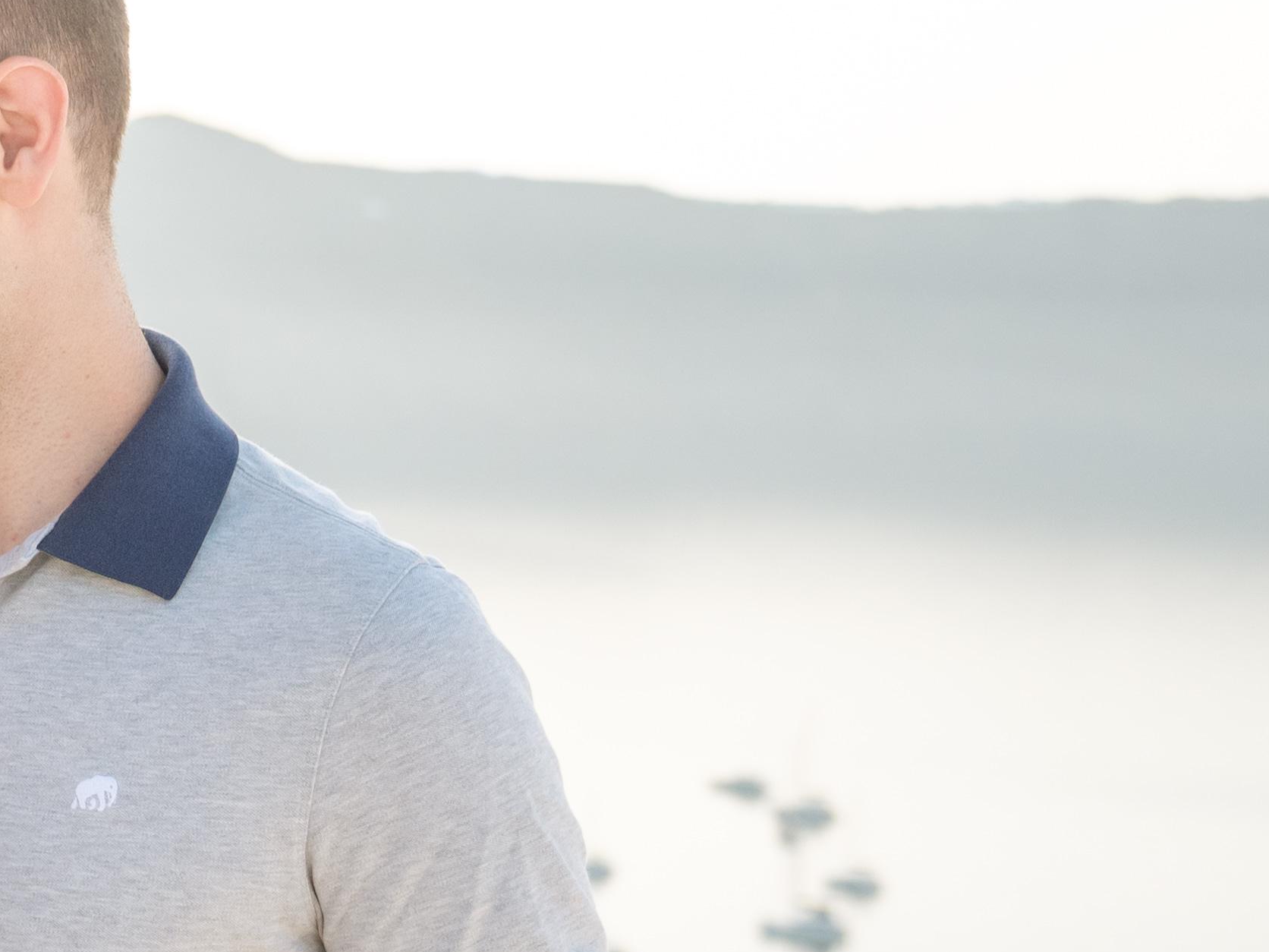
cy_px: 519
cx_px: -373
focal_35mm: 108
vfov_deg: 13.7
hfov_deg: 17.1
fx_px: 3959
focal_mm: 32
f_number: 3.5
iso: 500
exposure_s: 1/2500
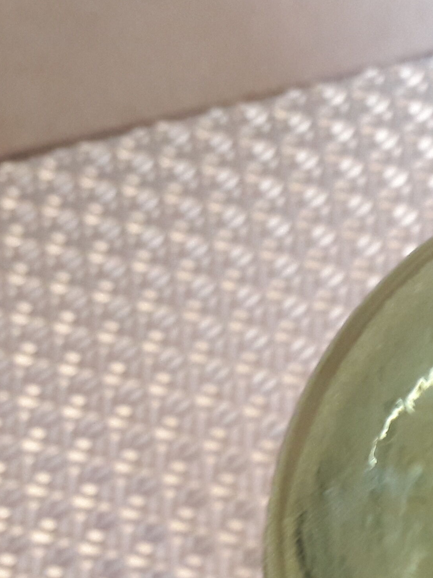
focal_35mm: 79
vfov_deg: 23.8
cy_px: 563
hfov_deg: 17.1
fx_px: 1318
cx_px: 621
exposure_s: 1/33
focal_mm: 3.7
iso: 125
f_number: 1.9
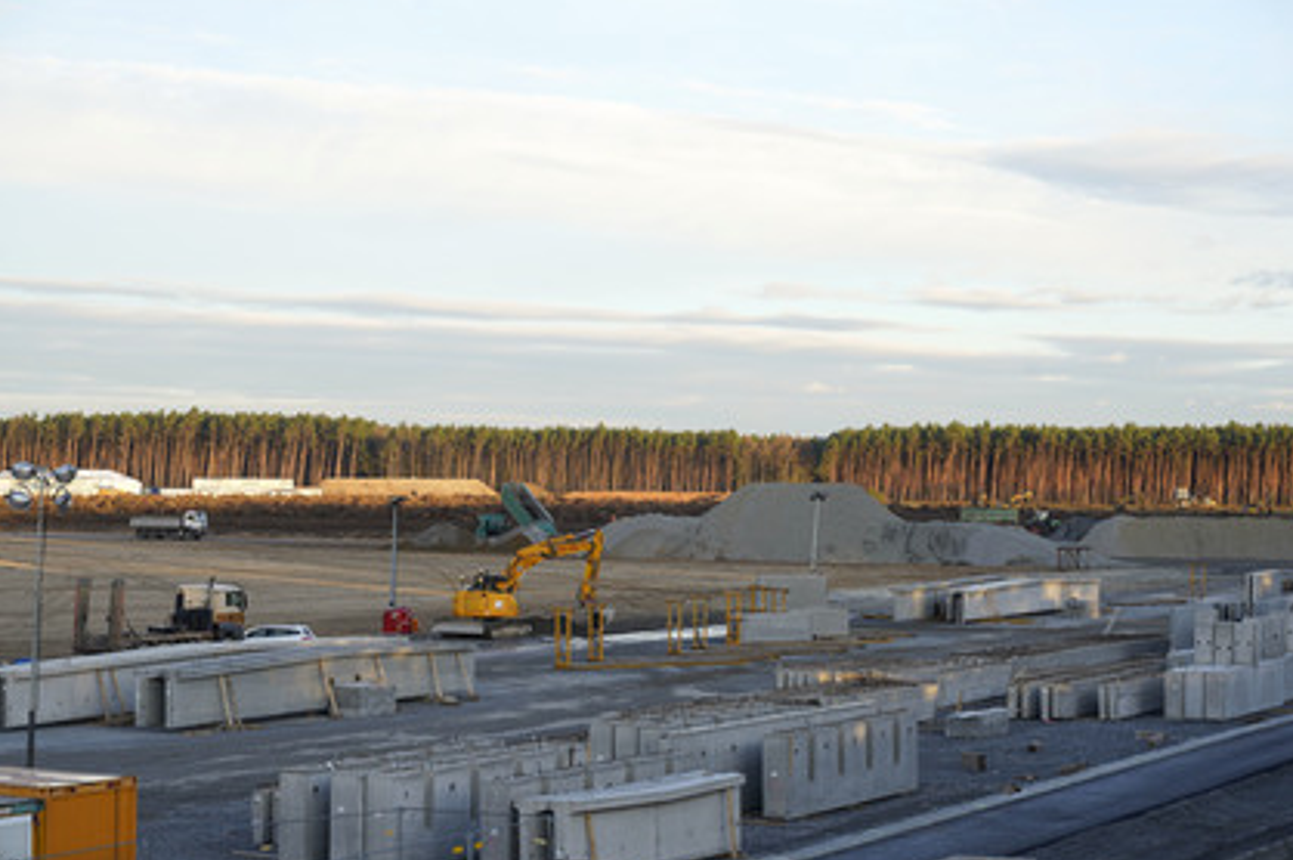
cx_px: 645
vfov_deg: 16.8
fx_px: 2907
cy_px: 449
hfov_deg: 25.1
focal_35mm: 81
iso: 160
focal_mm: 75
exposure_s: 1/100
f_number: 7.1
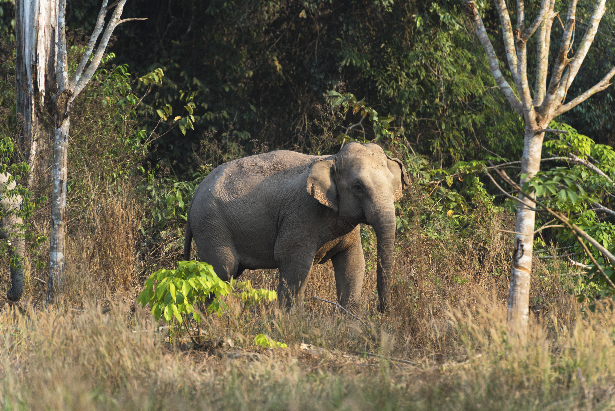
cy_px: 206
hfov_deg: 5.2
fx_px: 6836
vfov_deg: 3.4
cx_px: 308
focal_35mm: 400
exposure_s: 1/400
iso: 100
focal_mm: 400
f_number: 8
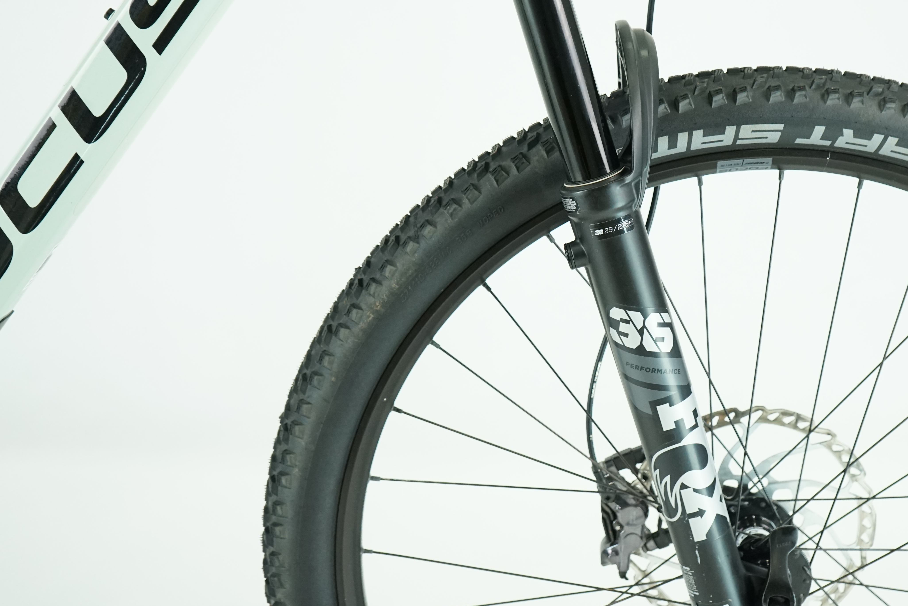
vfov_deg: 25.0
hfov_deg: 36.4
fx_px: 1362
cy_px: 220
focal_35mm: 54
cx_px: 617
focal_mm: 37
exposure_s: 1/200
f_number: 5
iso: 2000
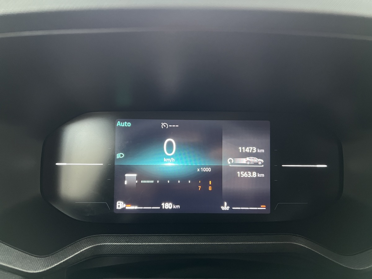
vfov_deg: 53.1
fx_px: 279
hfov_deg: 67.3
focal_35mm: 26
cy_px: 140
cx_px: 186
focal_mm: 5.7
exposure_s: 1/60
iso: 400
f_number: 1.5
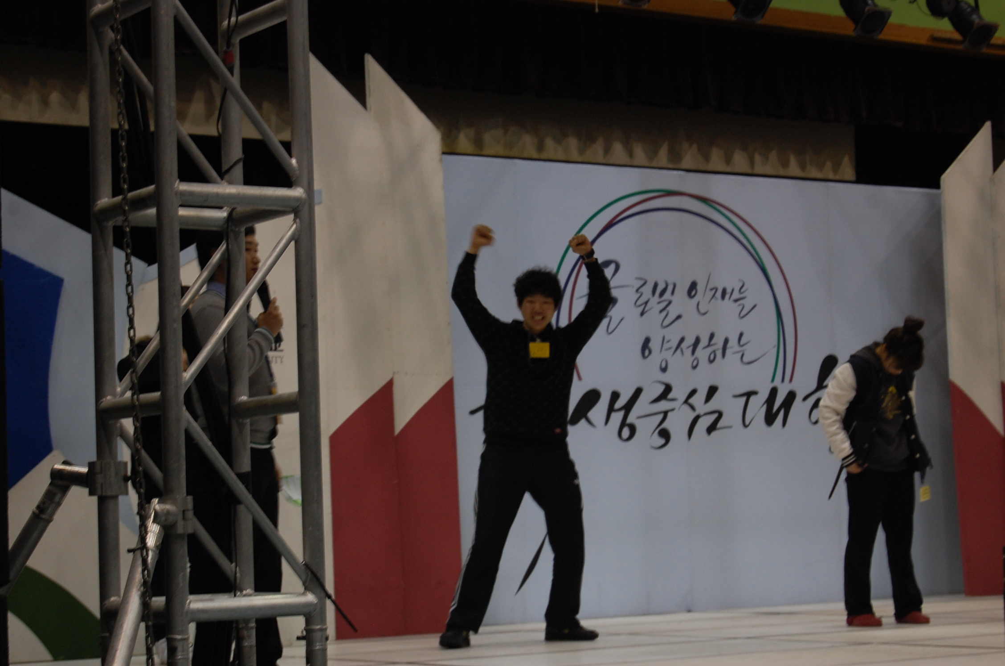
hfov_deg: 24.7
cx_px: 502
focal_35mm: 82
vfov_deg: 16.5
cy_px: 333
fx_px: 2299
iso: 560
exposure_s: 1/30
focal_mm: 55
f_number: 5.6
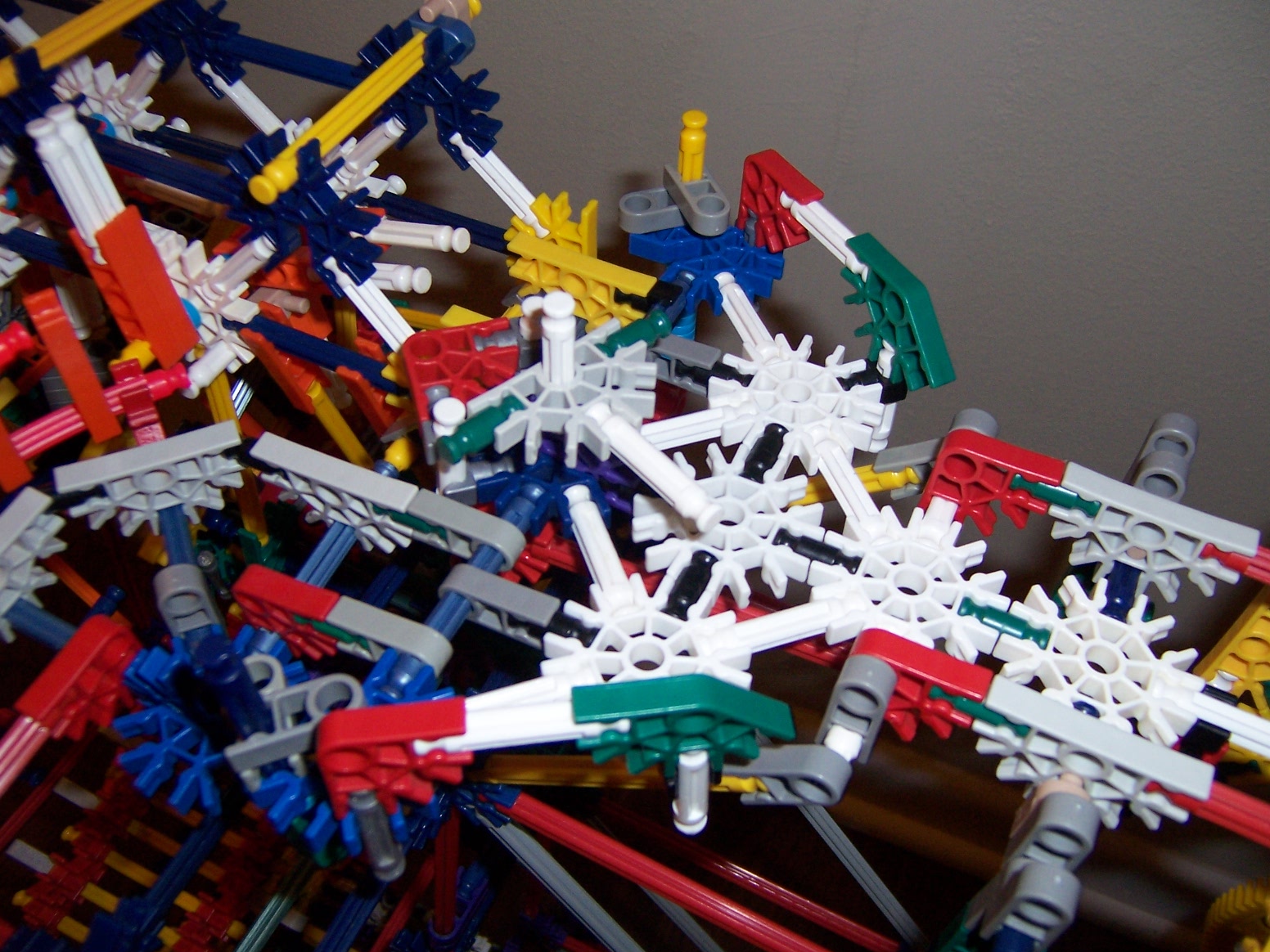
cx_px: 635
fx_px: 1211
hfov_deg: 55.4
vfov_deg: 42.9
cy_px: 476
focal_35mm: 33
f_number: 2.8
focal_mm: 5.5
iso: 140
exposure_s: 1/60
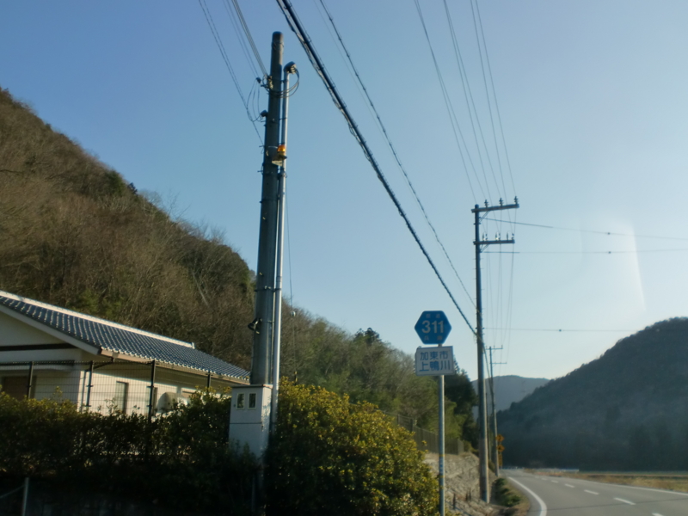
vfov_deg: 40.7
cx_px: 344
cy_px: 258
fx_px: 696
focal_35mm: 35
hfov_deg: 52.6
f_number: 3.1
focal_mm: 6.3
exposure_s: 1/800
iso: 64
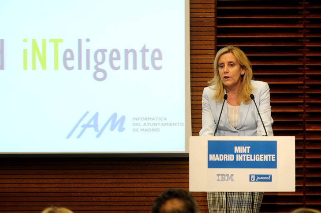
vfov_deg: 9.0
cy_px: 106
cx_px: 160
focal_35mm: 153
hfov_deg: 13.4
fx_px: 1363
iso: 640
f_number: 2.8
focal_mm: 102
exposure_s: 1/200
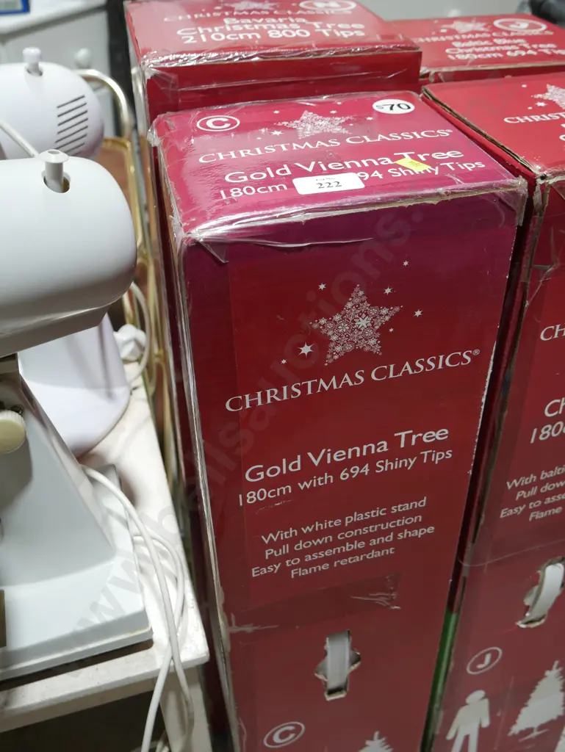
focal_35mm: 36
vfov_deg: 51.3
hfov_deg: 39.7
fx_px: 783
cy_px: 376
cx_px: 282
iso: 250
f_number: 4
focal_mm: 18
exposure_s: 1/60
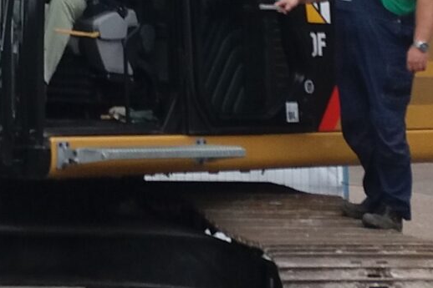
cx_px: -232
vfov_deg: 8.8
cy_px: -336
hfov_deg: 13.4
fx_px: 1731
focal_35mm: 144
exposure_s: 1/373
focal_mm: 3.7
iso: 64
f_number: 1.9
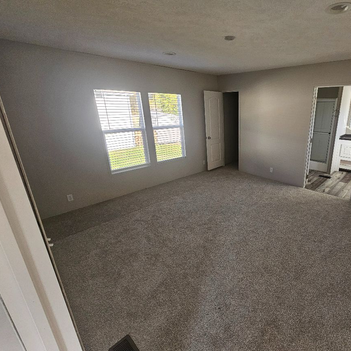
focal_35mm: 16
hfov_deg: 83.7
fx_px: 184
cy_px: 170
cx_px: 241
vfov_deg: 87.4
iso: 100
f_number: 2.2
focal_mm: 2.2
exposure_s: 1/120
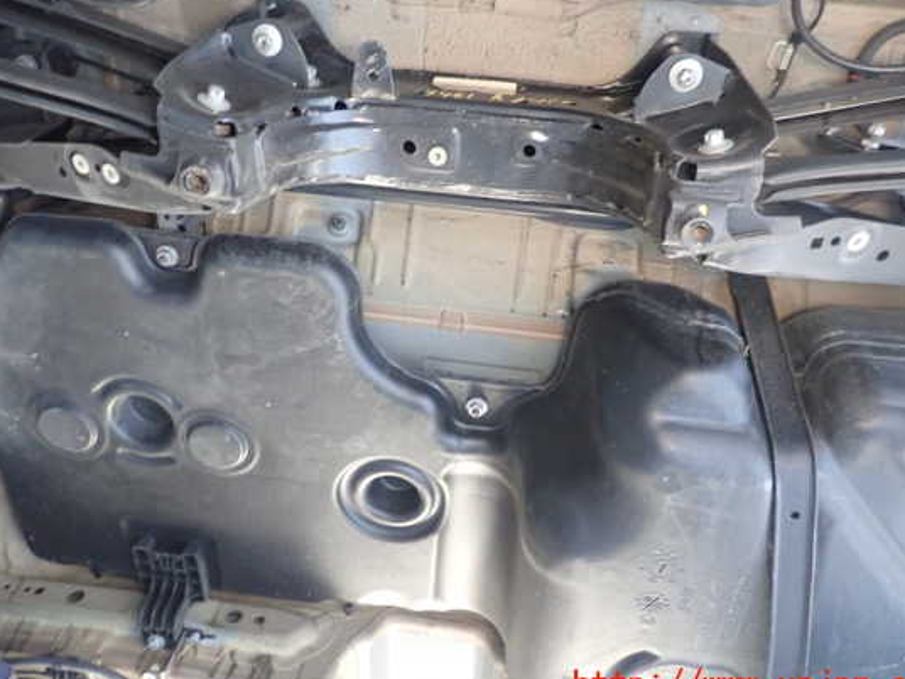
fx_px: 732
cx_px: 447
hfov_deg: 63.4
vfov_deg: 49.7
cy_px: 328
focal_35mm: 28
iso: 640
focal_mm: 4.5
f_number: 2
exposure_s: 1/30
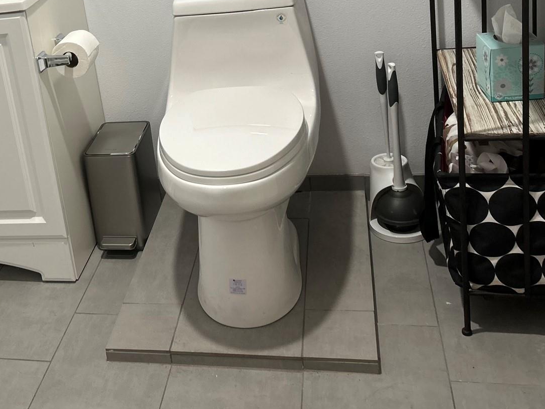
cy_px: 41
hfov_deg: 37.7
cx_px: 121
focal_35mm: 49
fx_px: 771
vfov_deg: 28.5
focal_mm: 5.7
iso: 100
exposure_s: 1/60
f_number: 1.5
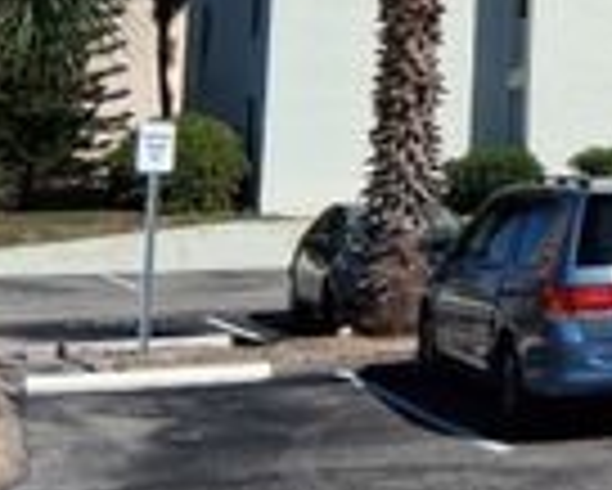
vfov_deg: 16.2
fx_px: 1686
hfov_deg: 17.1
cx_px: 1080
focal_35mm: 93
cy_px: -2
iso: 25
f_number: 1.8
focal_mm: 3.98
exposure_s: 1/925
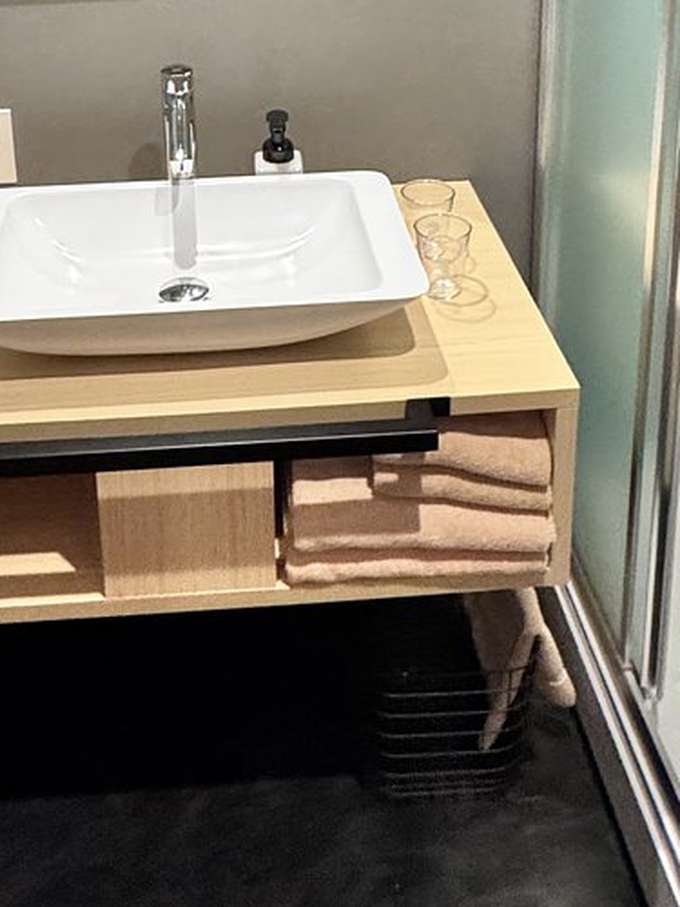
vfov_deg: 38.5
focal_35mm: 43
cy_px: -16
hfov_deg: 33.5
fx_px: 1126
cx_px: 274
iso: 500
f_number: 2.2
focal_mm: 2.22
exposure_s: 1/60
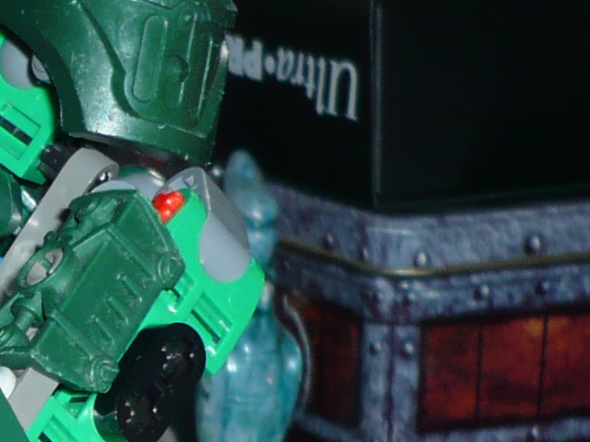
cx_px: -333
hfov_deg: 11.3
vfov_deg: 8.7
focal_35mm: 167
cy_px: 583
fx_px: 2846
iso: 100
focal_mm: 5.8
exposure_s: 1/30
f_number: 2.8
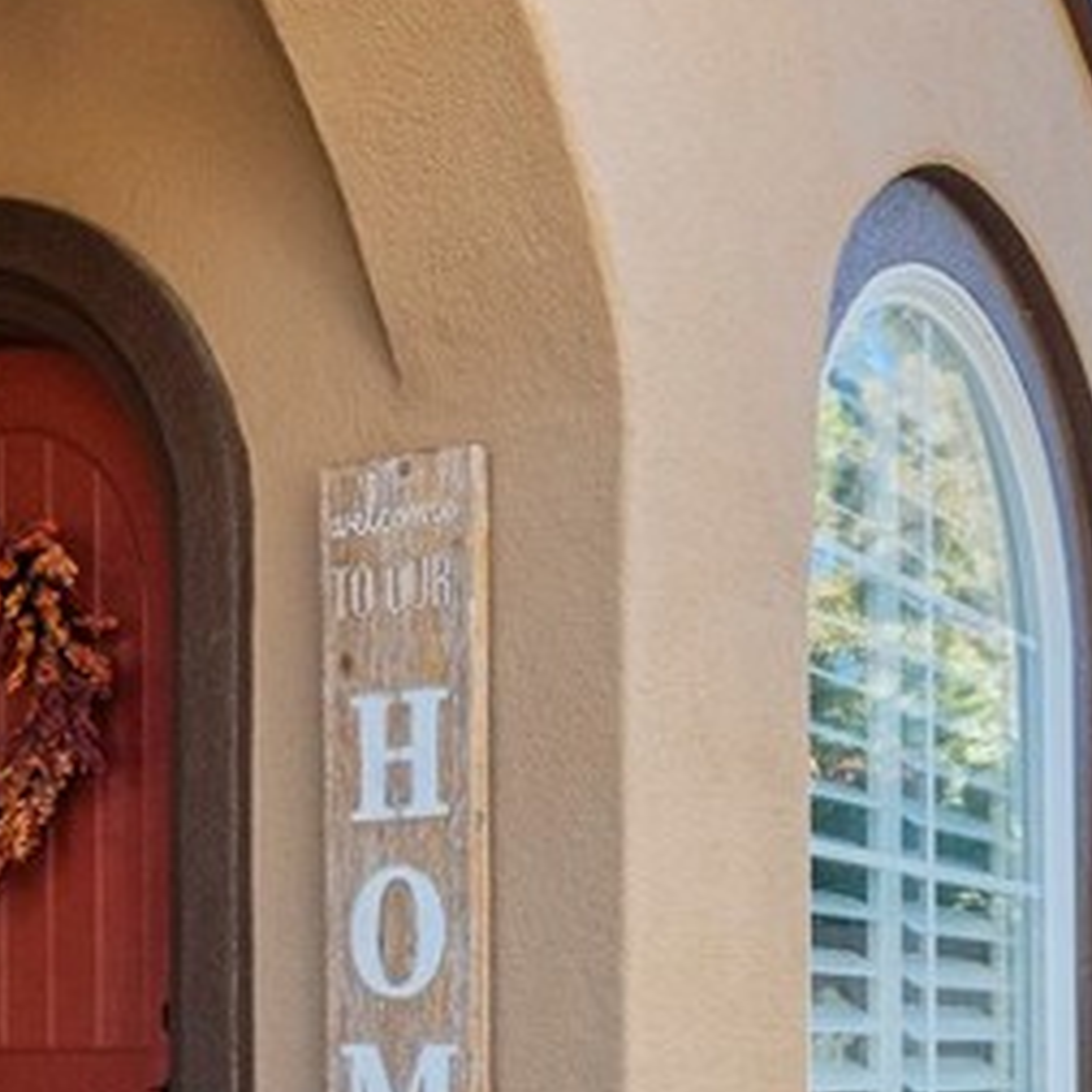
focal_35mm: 55
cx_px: 768
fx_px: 1963
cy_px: 1068
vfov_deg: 29.2
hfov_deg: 30.7
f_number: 7.1
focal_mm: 16
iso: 2000
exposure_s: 1/640
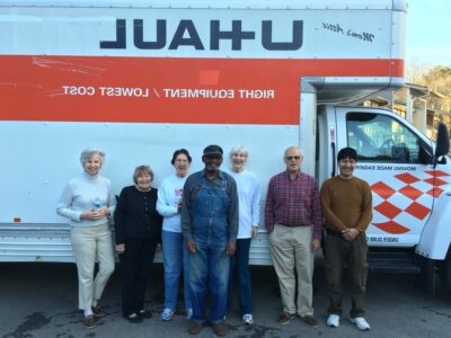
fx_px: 378
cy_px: 169
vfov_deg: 48.2
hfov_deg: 61.7
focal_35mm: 29
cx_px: 226
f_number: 2.2
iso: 40
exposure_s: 1/120
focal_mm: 4.15
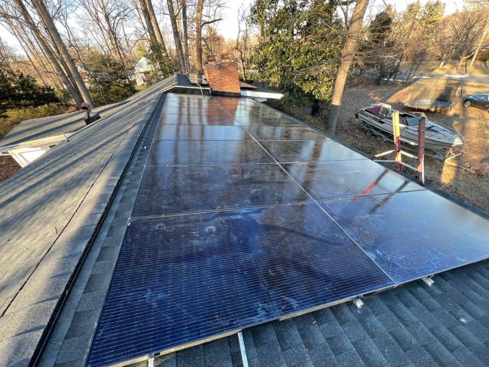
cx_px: 244
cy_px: 184
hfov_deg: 106.2
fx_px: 184
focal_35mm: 13
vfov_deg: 89.9
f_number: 1.8
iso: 64
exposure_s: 1/99
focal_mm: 1.57
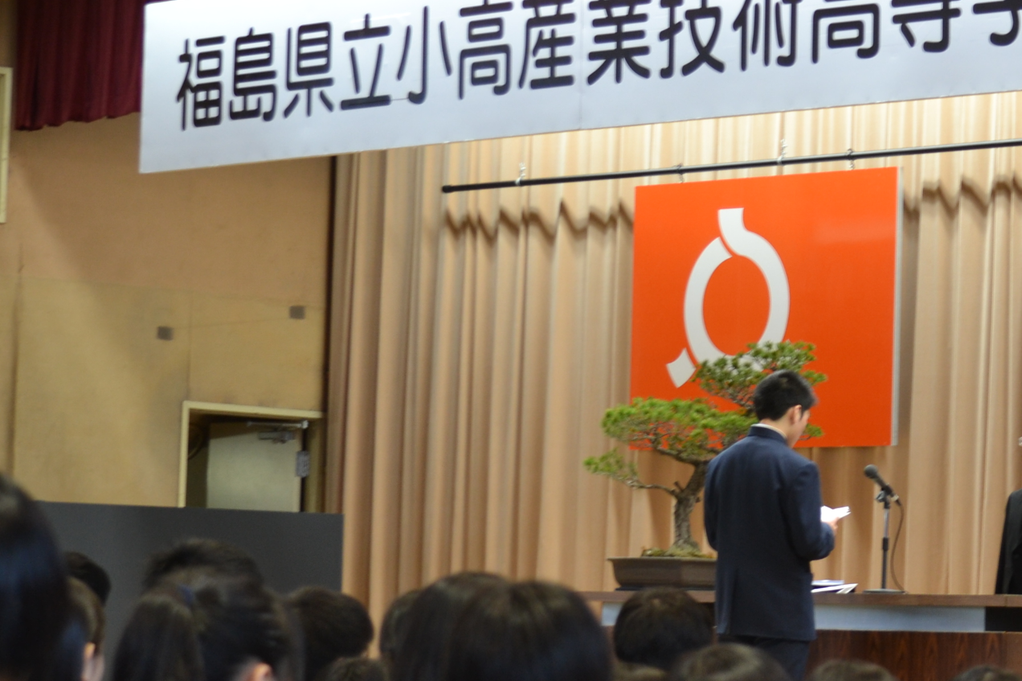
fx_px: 4512
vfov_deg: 8.6
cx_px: 953
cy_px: 415
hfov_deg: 12.8
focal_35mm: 159
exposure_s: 1/20
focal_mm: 55
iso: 400
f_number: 4.5
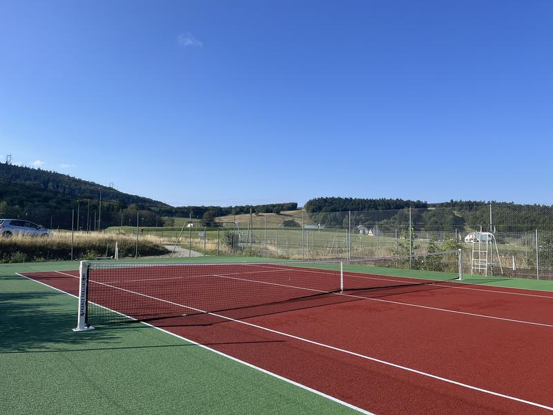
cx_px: 276
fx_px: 415
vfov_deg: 53.1
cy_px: 208
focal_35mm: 26
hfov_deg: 67.3
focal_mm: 5.1
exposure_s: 1/2825
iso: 50
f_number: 1.6
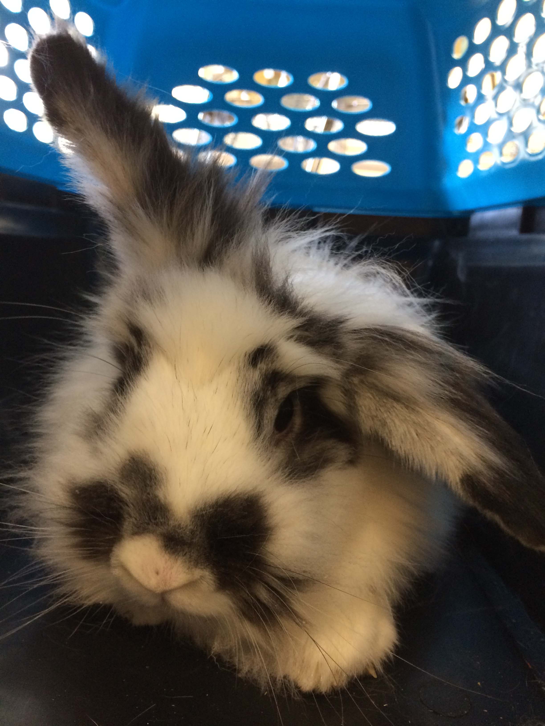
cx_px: 272
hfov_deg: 48.2
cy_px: 363
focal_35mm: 29
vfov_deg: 61.7
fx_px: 609
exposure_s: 1/30
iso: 200
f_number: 2.2
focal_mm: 4.15
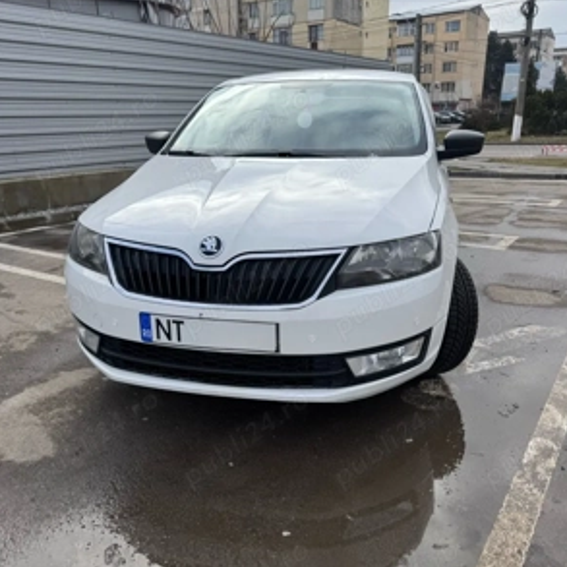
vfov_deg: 55.5
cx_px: 284
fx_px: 537
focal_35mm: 29
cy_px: 312
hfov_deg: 55.6
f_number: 1.78
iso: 80
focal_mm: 6.76
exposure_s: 1/2833
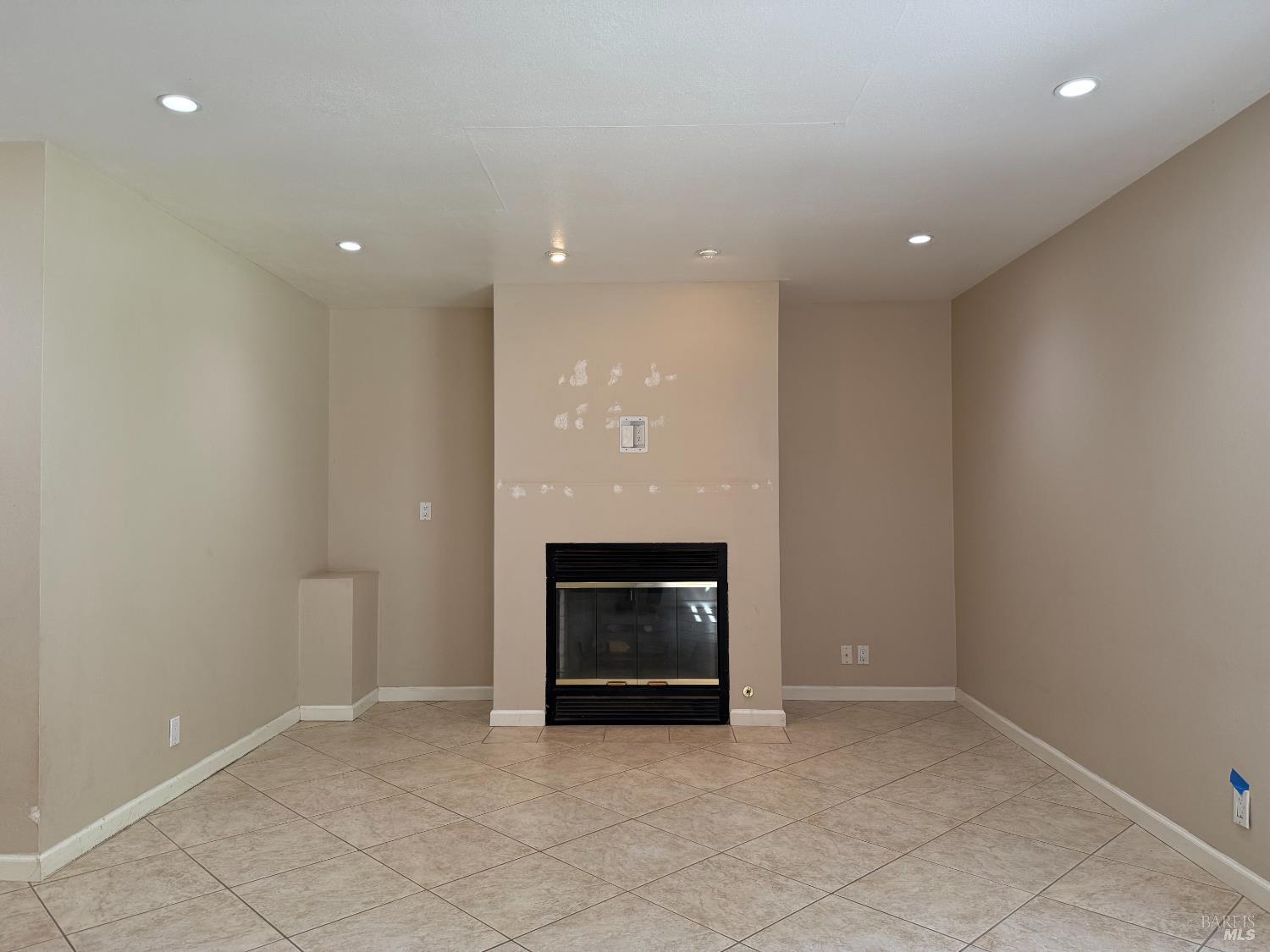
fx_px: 881
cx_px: 635
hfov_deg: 71.6
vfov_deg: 56.8
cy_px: 476
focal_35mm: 24
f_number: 1.78
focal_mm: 6.76
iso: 200
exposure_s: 1/120
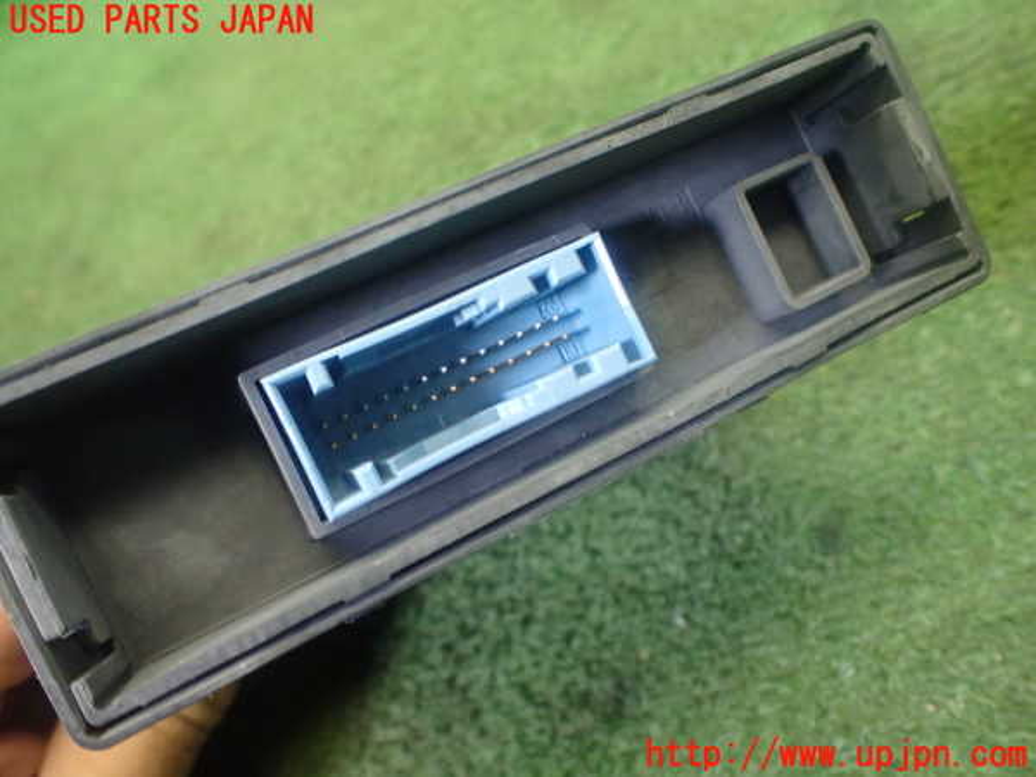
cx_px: 518
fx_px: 898
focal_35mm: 30
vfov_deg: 46.8
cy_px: 388
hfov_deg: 60.0
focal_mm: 5.4
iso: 800
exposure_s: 1/125
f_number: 2.3
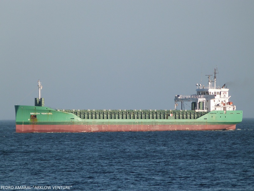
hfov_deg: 3.0
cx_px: 127
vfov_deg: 2.3
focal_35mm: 660
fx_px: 4843
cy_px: 96
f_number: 5.6
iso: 100
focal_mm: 108
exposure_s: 1/320
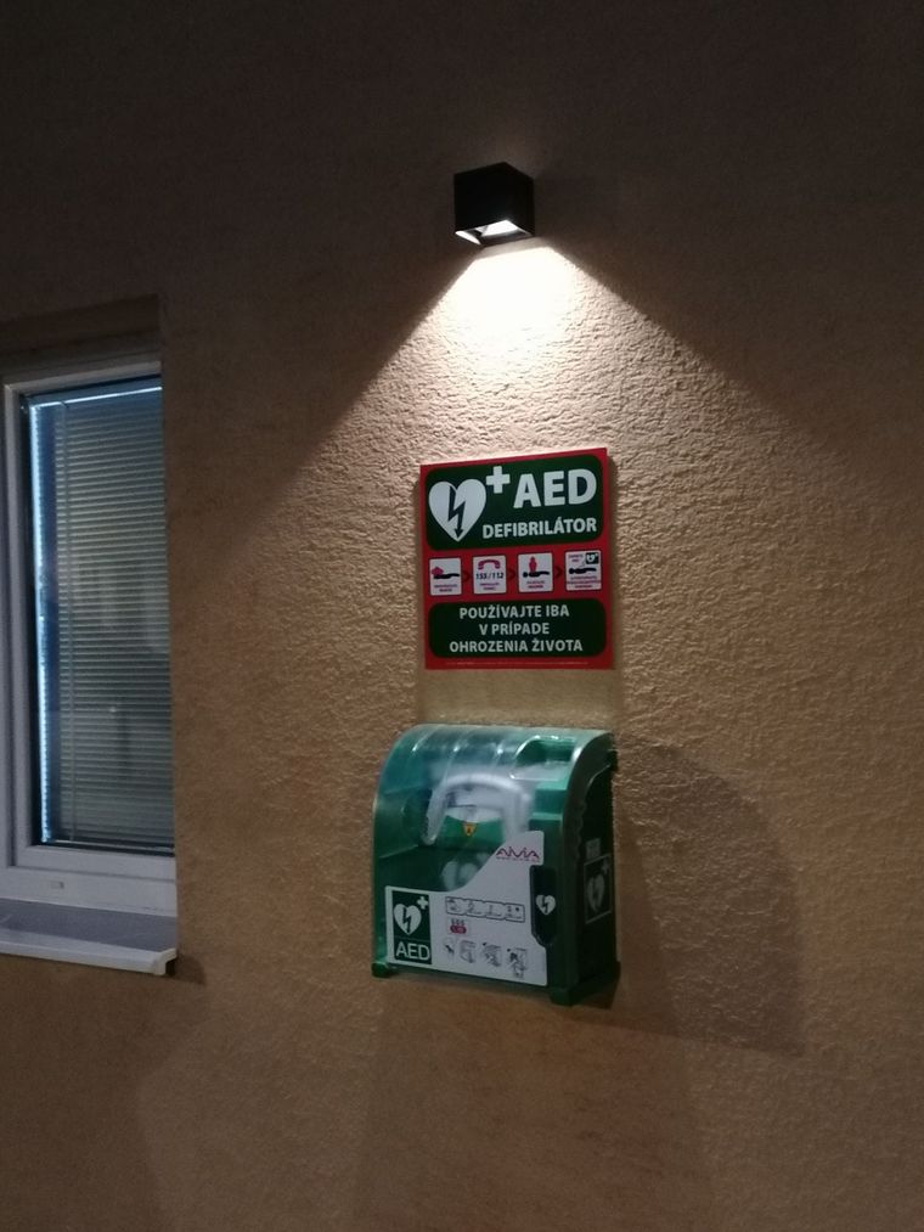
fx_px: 1317
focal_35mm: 37
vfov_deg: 50.1
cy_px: 616
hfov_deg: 38.7
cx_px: 462
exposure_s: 1/16.7
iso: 1250
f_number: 1.8
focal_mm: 4.75
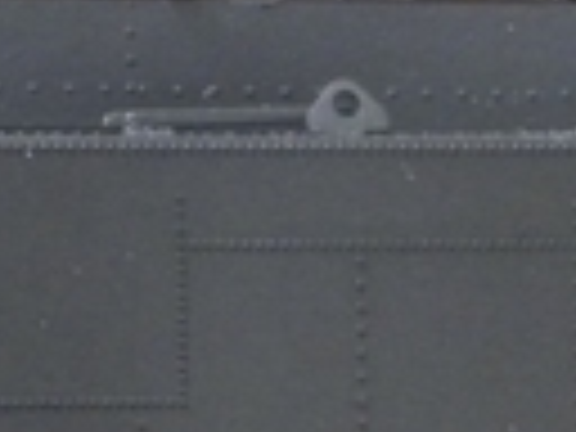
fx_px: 7887
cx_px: 801
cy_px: 724
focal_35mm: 474
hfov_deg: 4.2
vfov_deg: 3.1
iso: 400
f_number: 4
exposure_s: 1/48.7
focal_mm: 16.9
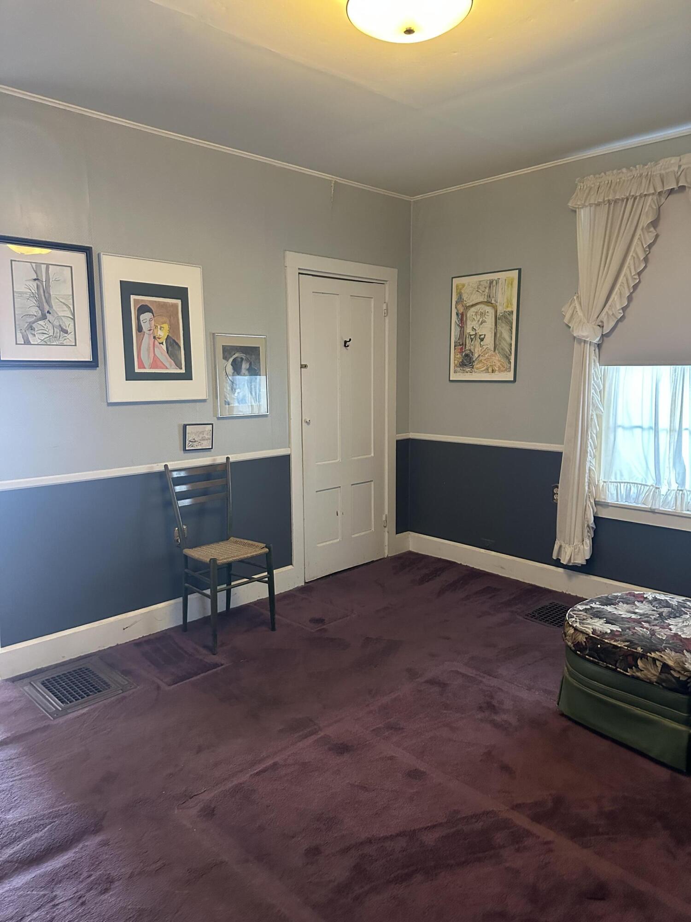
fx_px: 639
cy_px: 461
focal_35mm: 24
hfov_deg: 56.8
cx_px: 346
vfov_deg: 71.6
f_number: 1.78
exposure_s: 1/60
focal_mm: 6.86
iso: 800
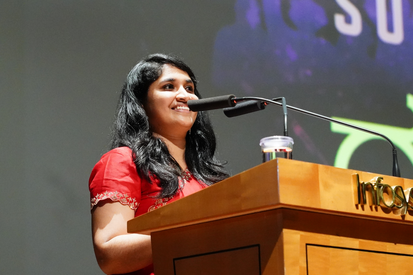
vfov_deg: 10.8
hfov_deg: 16.1
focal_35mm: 127
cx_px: 206
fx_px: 1457
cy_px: 138
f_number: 4.5
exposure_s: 1/160
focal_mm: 85
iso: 16000
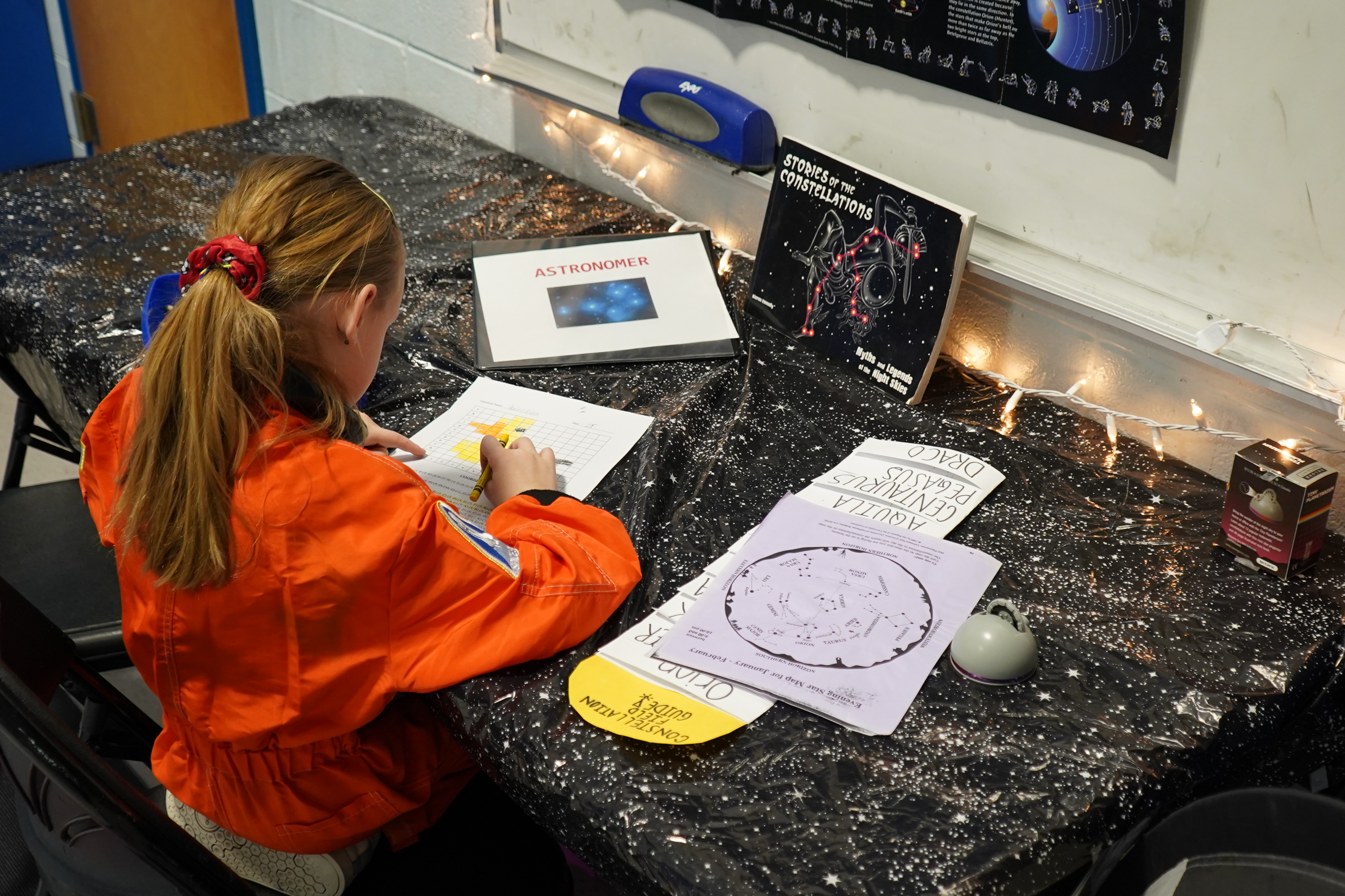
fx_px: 1569
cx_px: 672
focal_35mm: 42
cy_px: 448
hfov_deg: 46.4
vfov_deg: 31.9
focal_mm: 28
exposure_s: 1/160
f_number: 3.5
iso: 1600
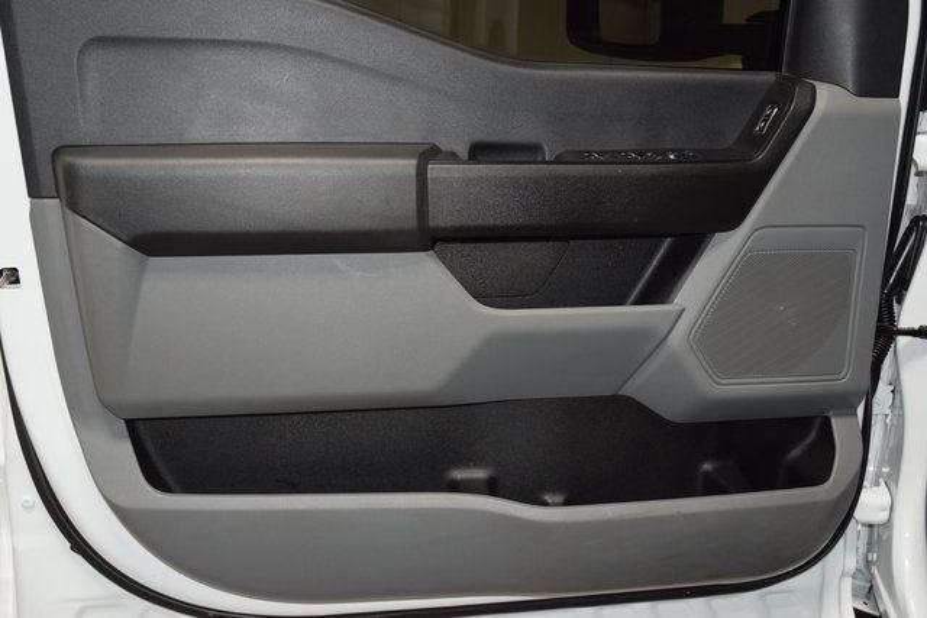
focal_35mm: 38
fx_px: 966
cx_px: 464
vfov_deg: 35.5
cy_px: 309
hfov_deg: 51.3
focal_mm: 25
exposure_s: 1/60
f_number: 3.8
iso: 800
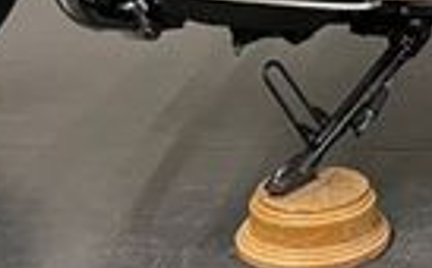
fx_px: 1516
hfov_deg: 15.6
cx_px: 511
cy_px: -347
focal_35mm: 129
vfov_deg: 9.2
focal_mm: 5.7
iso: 80
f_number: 1.5
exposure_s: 1/50
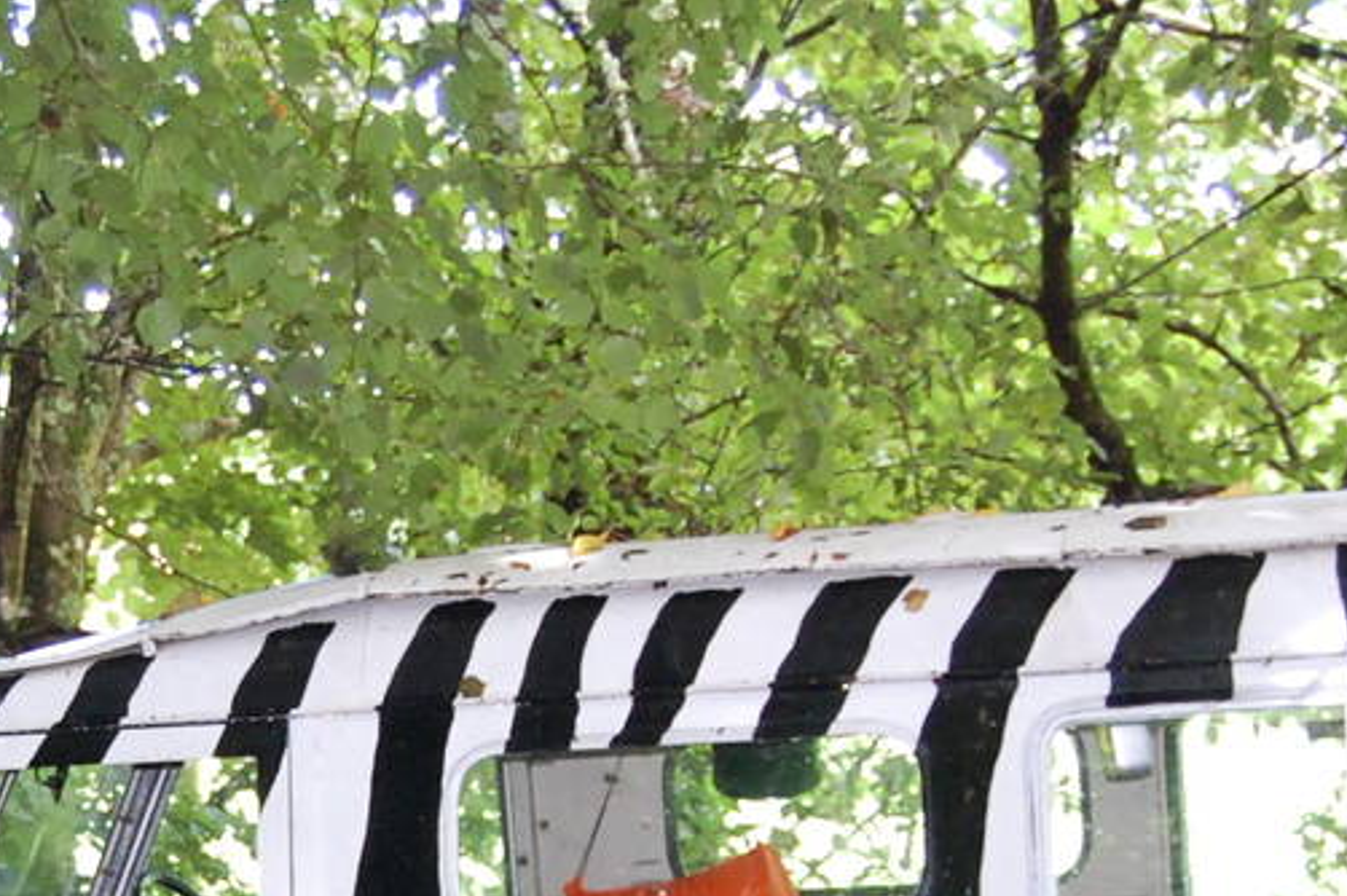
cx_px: -56
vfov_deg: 8.9
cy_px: 931
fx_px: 5721
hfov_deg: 13.2
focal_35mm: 153
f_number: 4.5
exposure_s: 1/60
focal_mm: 32
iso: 900
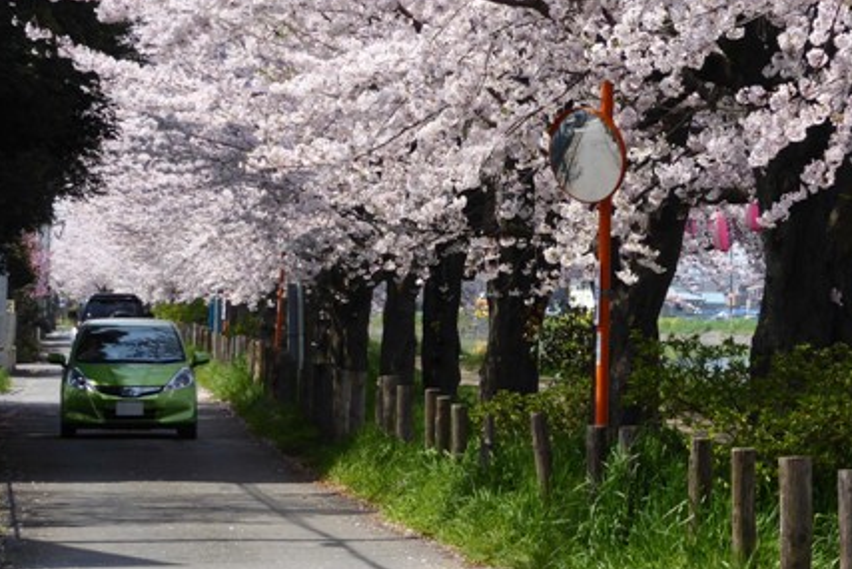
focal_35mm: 268
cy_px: 146
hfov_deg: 7.7
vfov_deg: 5.1
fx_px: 6344
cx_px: 533
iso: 80
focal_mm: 30.9
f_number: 5.6
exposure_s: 1/200
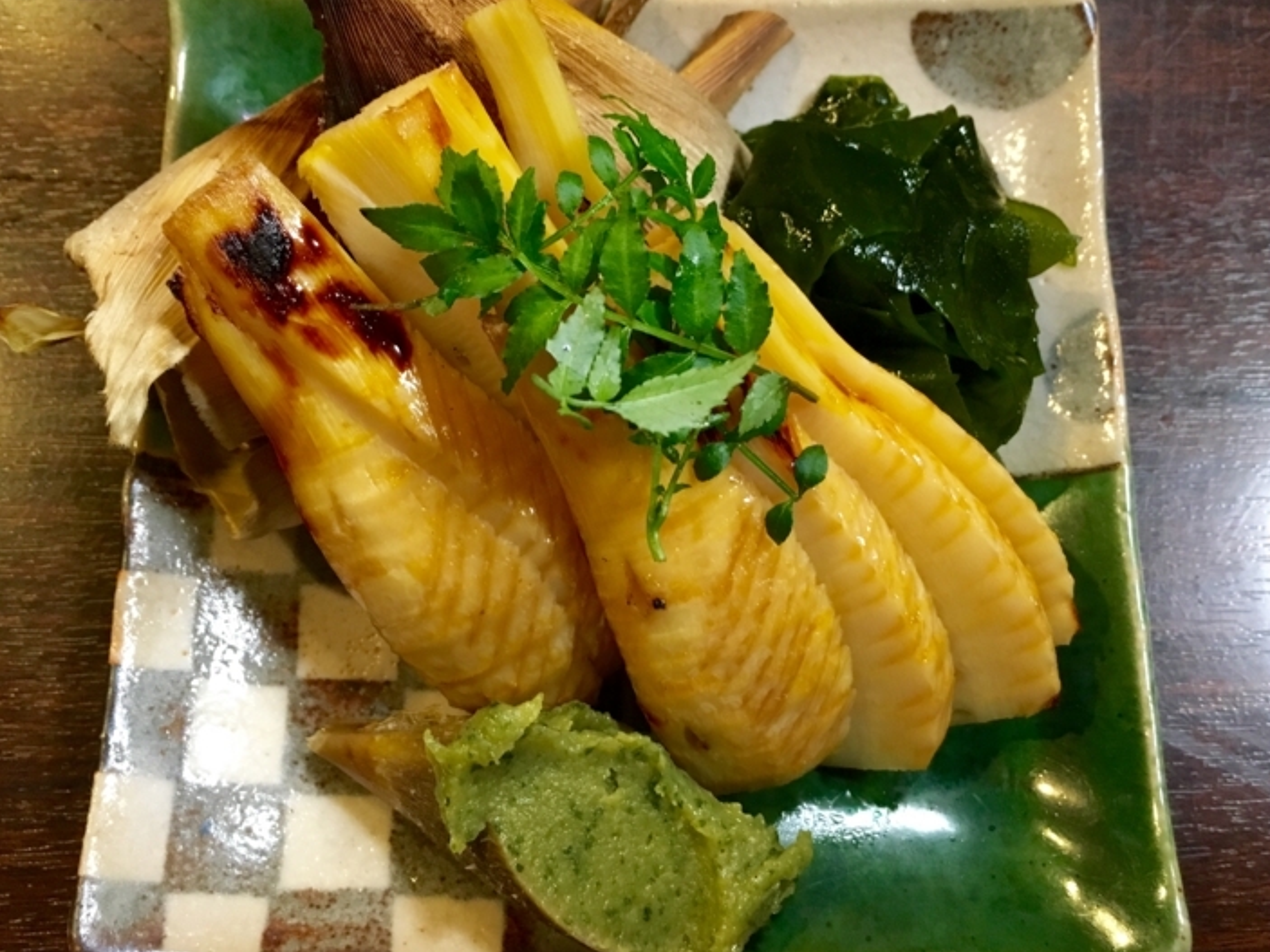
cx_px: 629
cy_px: 430
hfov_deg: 55.4
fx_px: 1211
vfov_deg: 42.9
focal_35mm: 33
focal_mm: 4.15
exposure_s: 1/30
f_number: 2.2
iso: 160
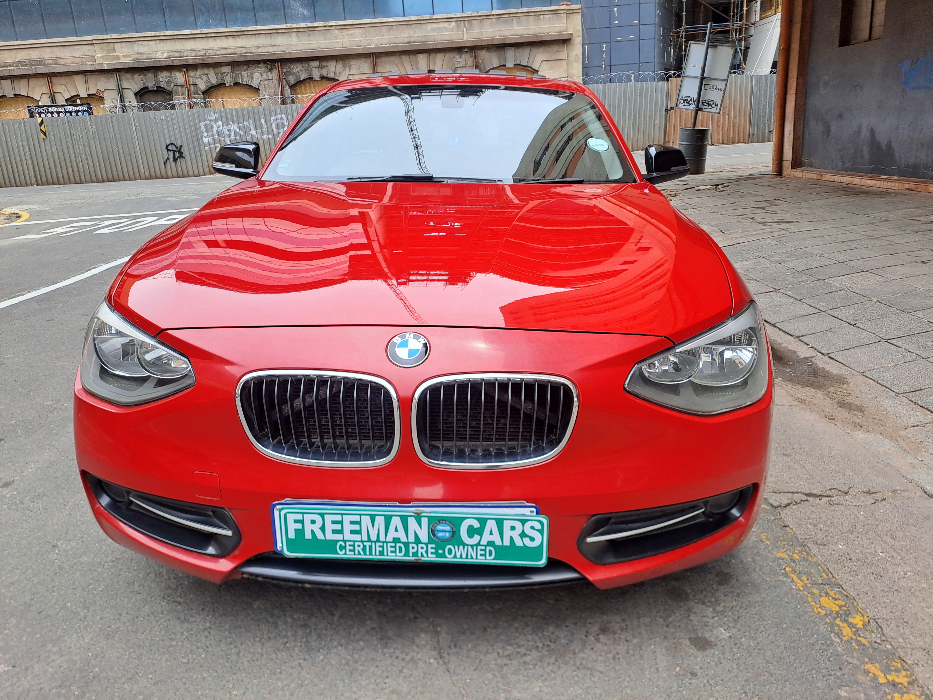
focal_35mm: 25
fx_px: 674
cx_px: 466
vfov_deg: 54.9
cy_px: 350
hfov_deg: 69.4
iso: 32
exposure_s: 1/329
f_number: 1.8
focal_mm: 4.65
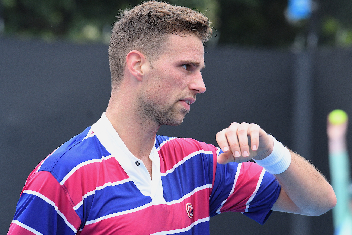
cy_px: 118
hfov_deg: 6.9
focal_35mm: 300
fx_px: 2933
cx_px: 176
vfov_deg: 4.6
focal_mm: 200
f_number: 5.6
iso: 1250
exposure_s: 1/1600
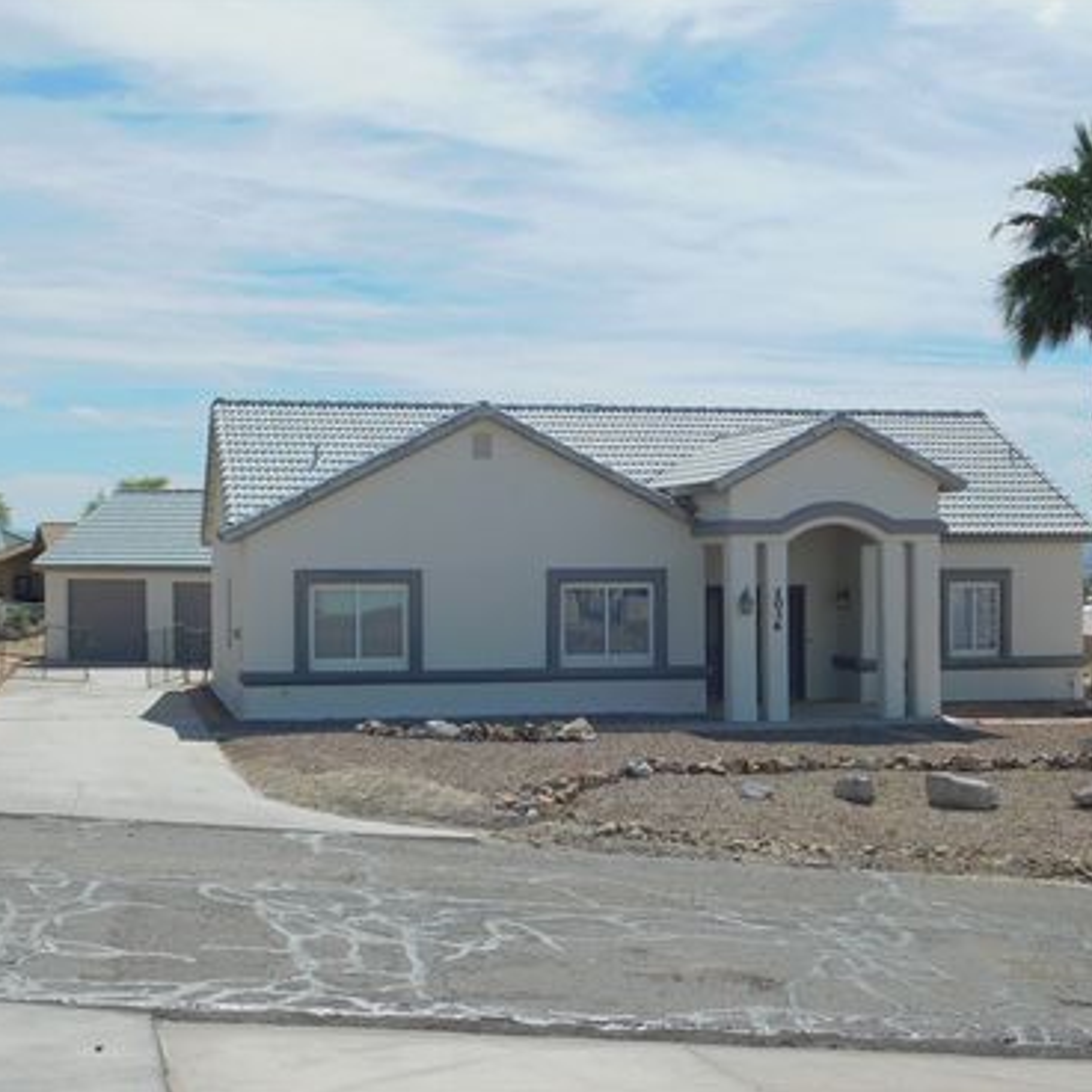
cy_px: 542
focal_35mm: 54
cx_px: 582
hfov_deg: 31.6
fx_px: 1927
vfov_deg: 31.6
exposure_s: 1/500
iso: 125
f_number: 7.4
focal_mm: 8
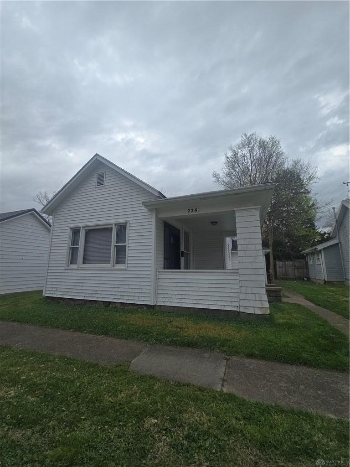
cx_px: 175
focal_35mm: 13
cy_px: 234
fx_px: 175
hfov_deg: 89.9
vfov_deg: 106.2
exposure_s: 1/994
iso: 50
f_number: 2.2
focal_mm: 2.2
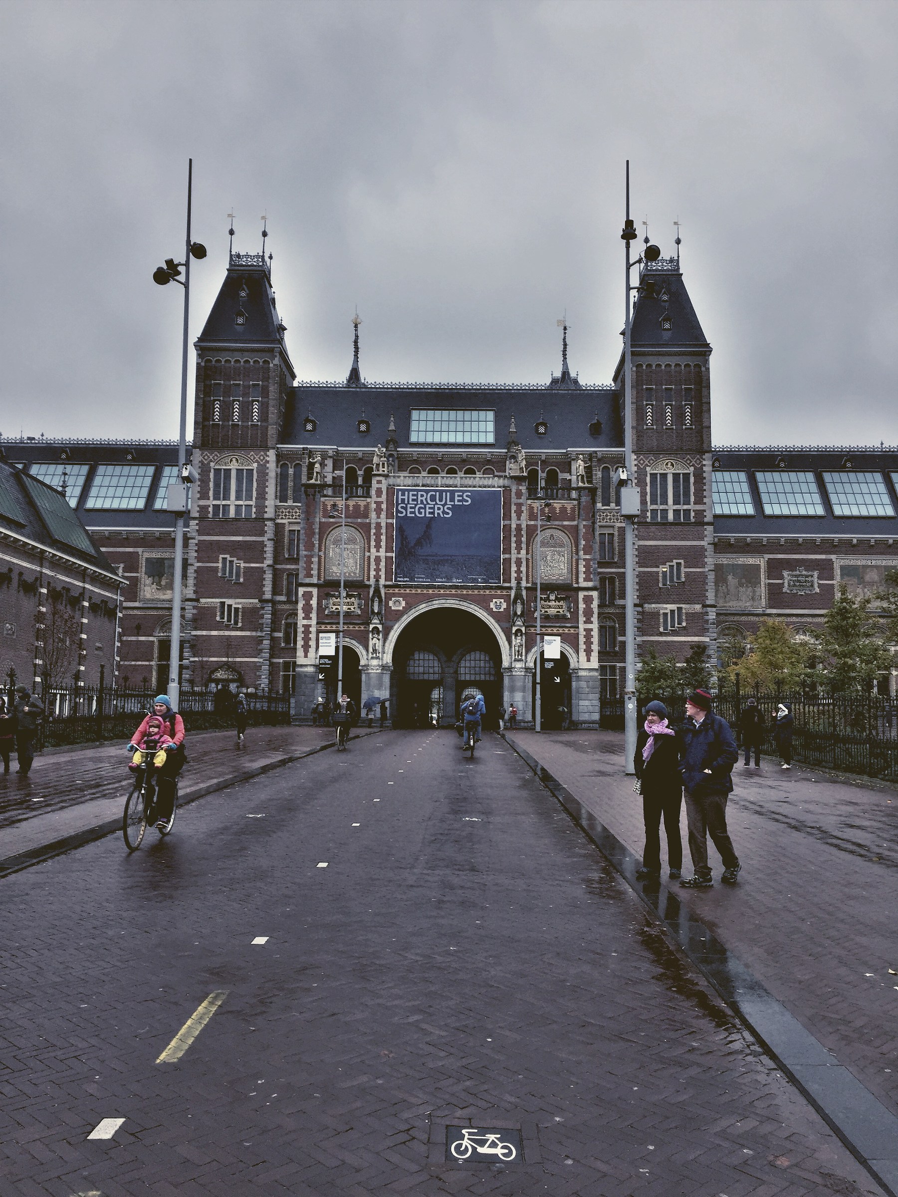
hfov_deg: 48.2
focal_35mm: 29
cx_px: 449
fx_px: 1003
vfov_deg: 61.7
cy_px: 598
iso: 32
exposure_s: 1/350
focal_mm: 4.15
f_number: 2.2
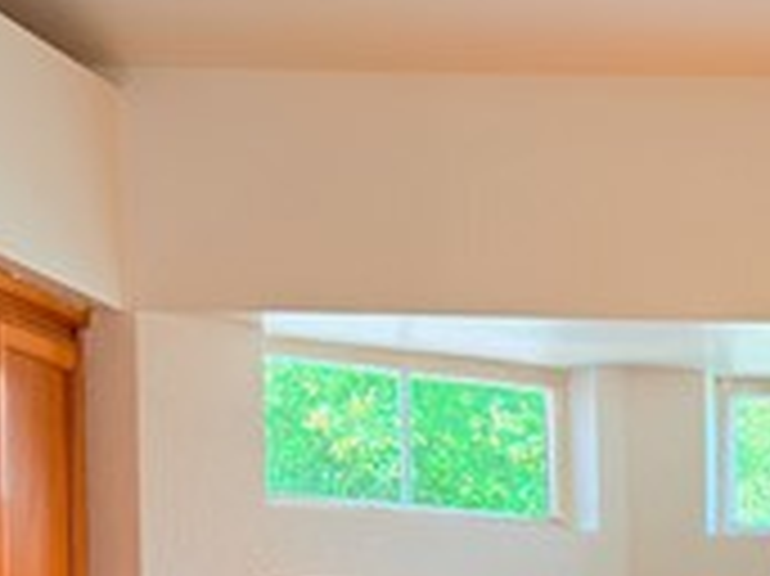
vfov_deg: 9.8
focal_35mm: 144
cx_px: 1400
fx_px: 3201
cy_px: 1012
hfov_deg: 12.5
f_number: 1.78
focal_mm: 6.76
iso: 80
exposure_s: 1/272
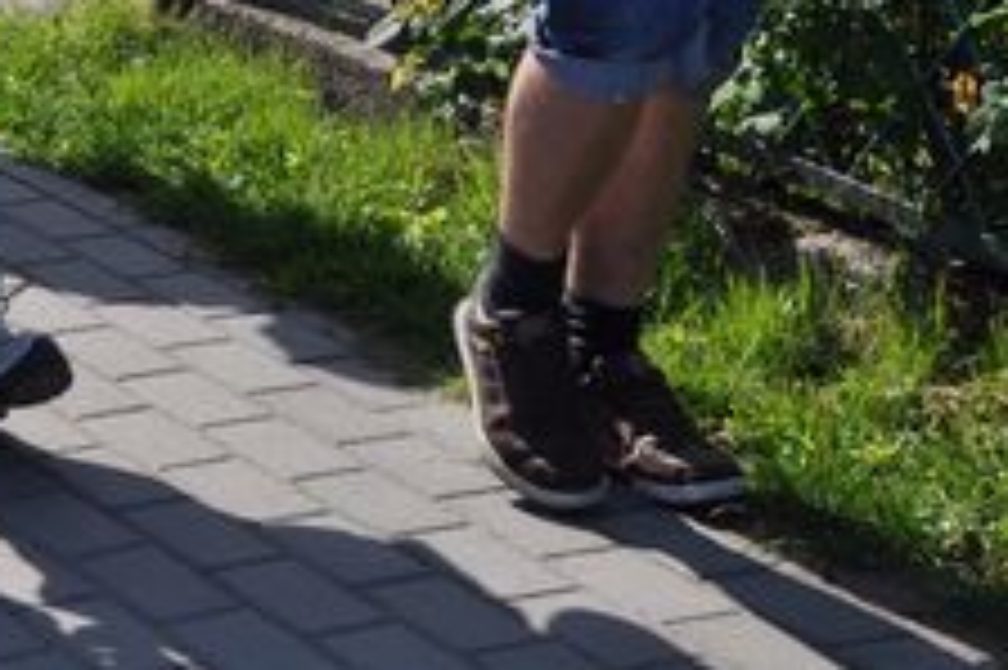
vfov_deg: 8.7
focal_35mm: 154
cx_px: -243
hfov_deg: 13.0
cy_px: -333
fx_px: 4309
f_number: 10
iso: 200
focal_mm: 32
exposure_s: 1/400
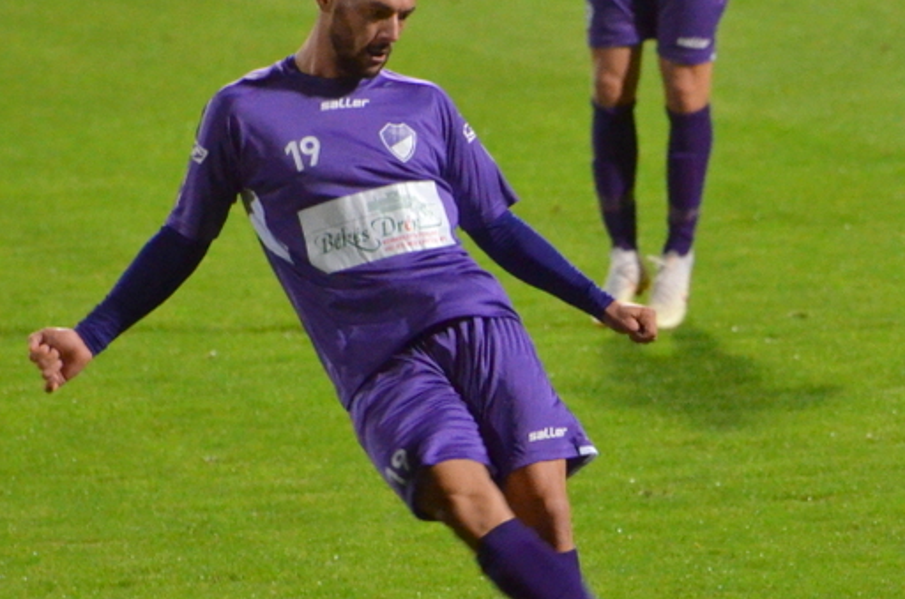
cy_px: 443
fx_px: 19415
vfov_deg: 1.8
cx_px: 891
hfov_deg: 2.7
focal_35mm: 774
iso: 2500
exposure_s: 1/400
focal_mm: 220
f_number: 5.3
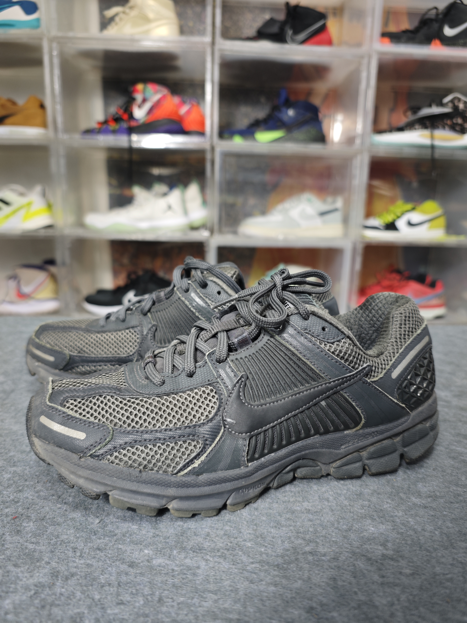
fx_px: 414
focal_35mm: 23
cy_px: 312
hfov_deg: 58.9
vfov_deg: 73.9
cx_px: 234
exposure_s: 1/72.5
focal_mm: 6.68
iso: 320
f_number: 1.42
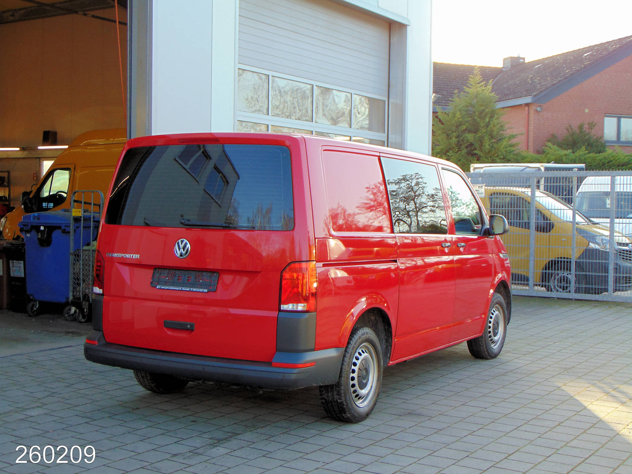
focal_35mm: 50
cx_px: 316
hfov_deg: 38.2
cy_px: 237
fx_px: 913
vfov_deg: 29.1
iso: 80
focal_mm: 9
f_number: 3.5
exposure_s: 1/100
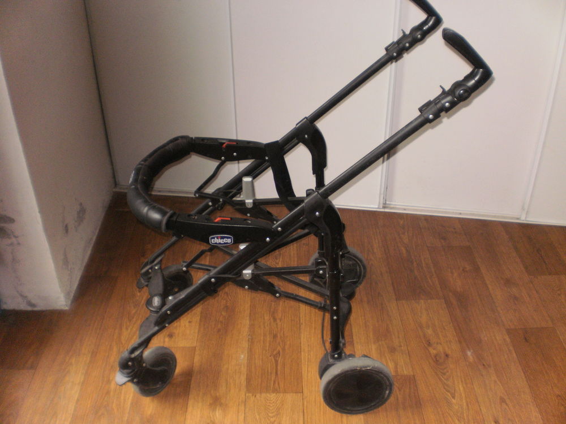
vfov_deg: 37.7
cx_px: 283
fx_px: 621
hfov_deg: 49.0
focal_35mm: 38
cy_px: 212
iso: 200
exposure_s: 1/30
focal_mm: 6.3
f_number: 3.1
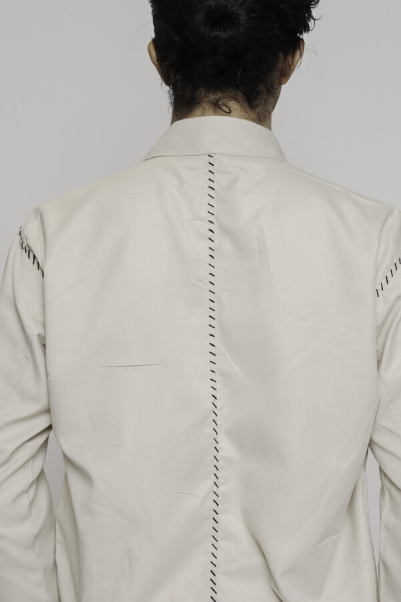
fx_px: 1253
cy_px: 301
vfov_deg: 27.0
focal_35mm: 75
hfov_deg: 18.2
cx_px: 200
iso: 250
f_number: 5.6
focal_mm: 50
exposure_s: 1/160
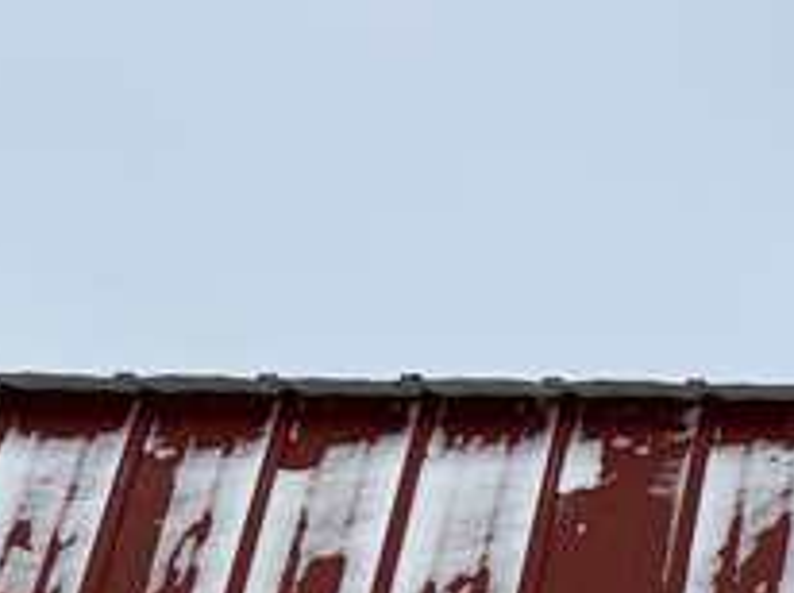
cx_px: 1542
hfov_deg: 12.0
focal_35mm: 149
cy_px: 1719
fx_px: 3414
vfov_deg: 8.5
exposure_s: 1/6711
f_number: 1.78
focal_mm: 6.76
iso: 80
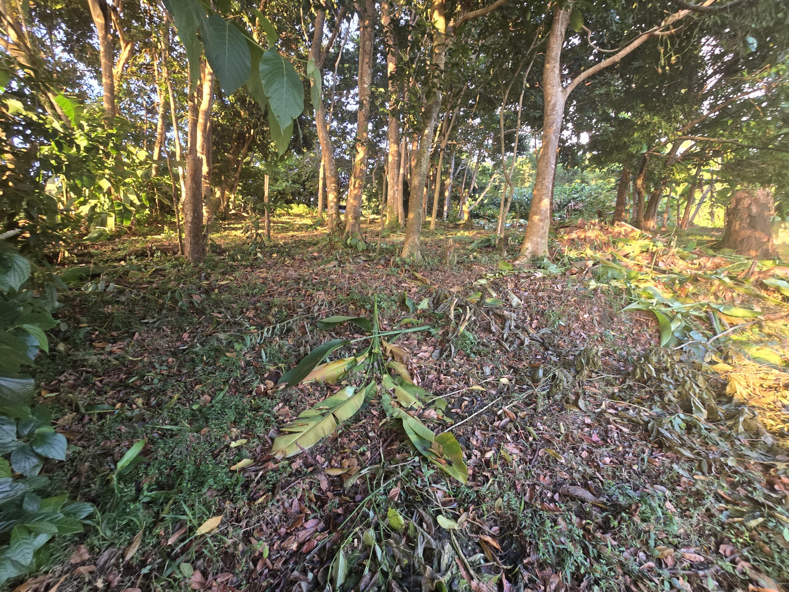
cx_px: 394
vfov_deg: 89.9
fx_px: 296
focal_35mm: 13
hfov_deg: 106.2
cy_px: 296
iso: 500
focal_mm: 2.2
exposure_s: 1/60
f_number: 2.2
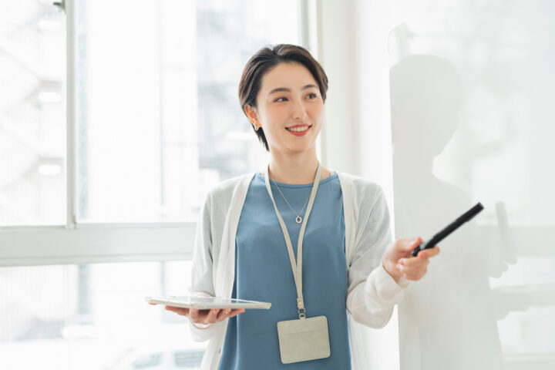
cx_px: 278
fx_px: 771
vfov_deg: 27.0
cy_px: 185
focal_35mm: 50
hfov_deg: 39.6
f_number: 2.8
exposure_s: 1/250
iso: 800
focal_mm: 50
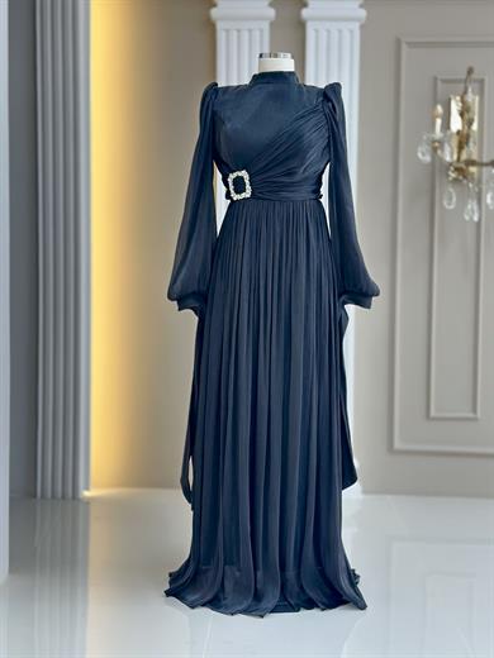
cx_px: 247
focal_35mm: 48
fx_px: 913
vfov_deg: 39.7
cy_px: 329
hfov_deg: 30.3
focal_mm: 6.86
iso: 100
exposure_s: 1/162
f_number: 1.78
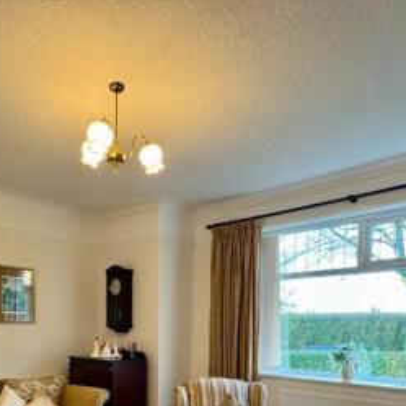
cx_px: 164
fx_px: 385
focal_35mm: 29
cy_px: 351
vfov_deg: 50.5
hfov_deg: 55.2
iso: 200
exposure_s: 1/50
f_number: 2.2
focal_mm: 2.22
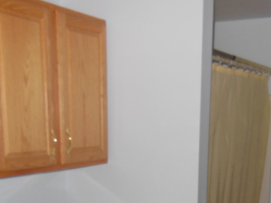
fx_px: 470
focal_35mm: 60
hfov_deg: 31.9
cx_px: 179
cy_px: 234
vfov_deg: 22.7
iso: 200
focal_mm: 4.5
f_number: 3.5
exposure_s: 1/25
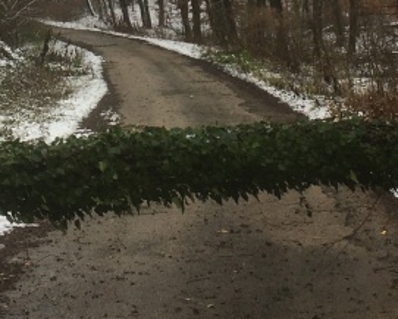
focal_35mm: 107
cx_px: 188
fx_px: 1261
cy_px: -78
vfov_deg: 13.9
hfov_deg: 17.9
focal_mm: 4.15
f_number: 2.2
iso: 25
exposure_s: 1/342
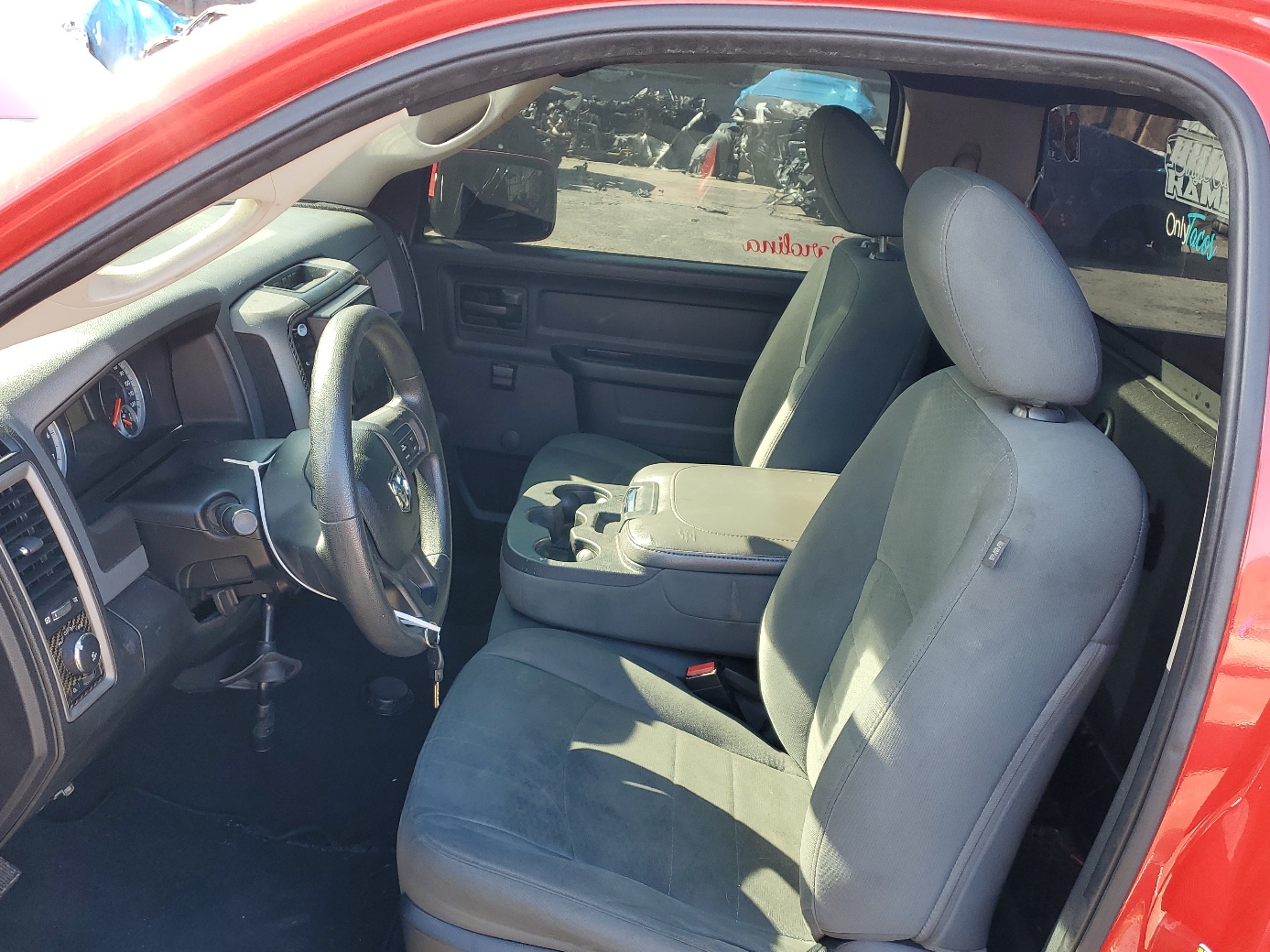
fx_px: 1101
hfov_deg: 59.7
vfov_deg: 46.7
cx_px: 539
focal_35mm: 30
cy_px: 540
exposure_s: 1/120
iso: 51
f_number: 1.5
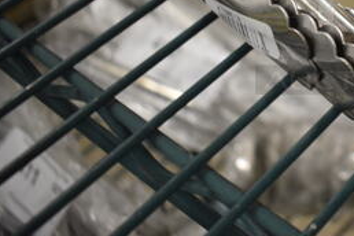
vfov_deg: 18.8
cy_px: 22
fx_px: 698
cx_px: 409
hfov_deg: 25.9
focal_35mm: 71
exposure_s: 1/60
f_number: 4
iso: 1100
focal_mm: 20
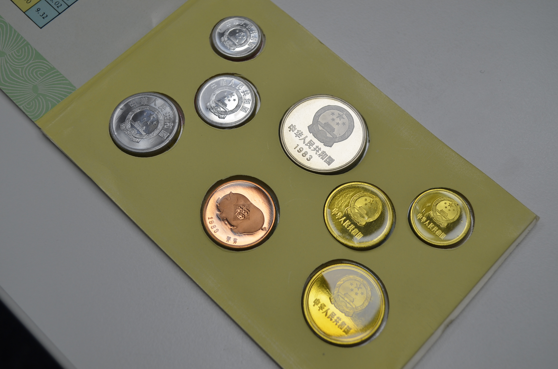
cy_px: 184
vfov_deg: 29.7
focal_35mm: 45
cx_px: 279
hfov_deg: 43.7
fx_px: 696
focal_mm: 30
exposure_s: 1/60
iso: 110
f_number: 5.6
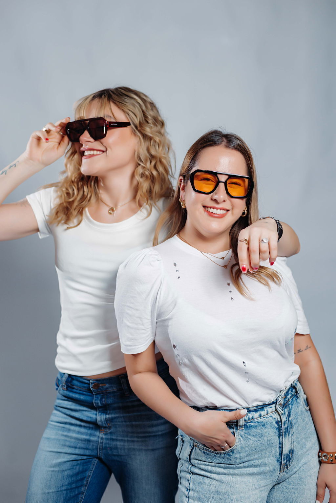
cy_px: 252
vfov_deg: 39.6
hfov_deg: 27.0
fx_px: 699
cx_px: 168
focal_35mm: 50
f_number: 3.2
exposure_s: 1/200
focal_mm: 50
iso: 320
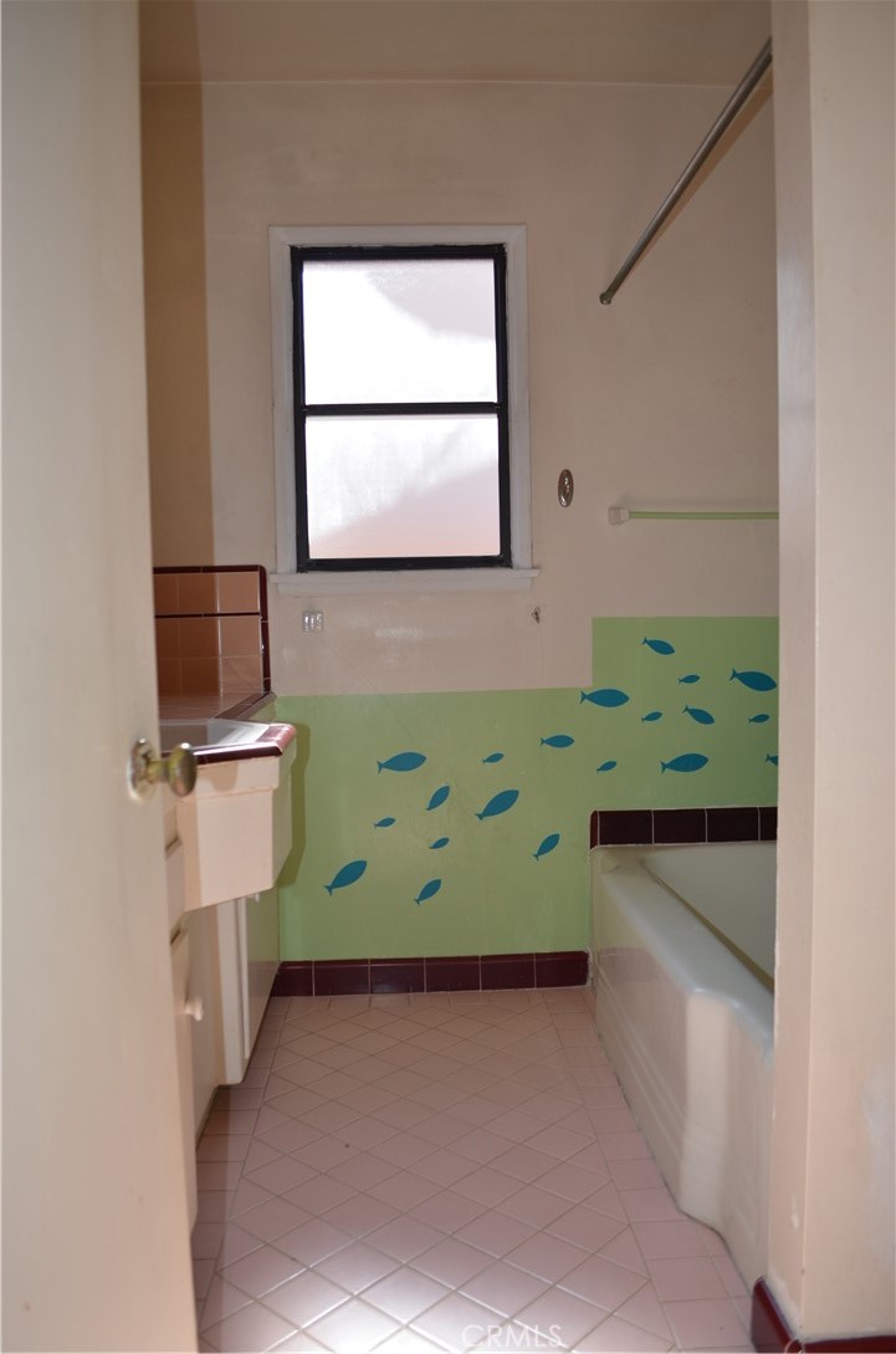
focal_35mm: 27
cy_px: 677
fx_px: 1013
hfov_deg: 47.7
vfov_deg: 67.5
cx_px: 448
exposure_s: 1/200
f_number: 3.5
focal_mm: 18
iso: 180
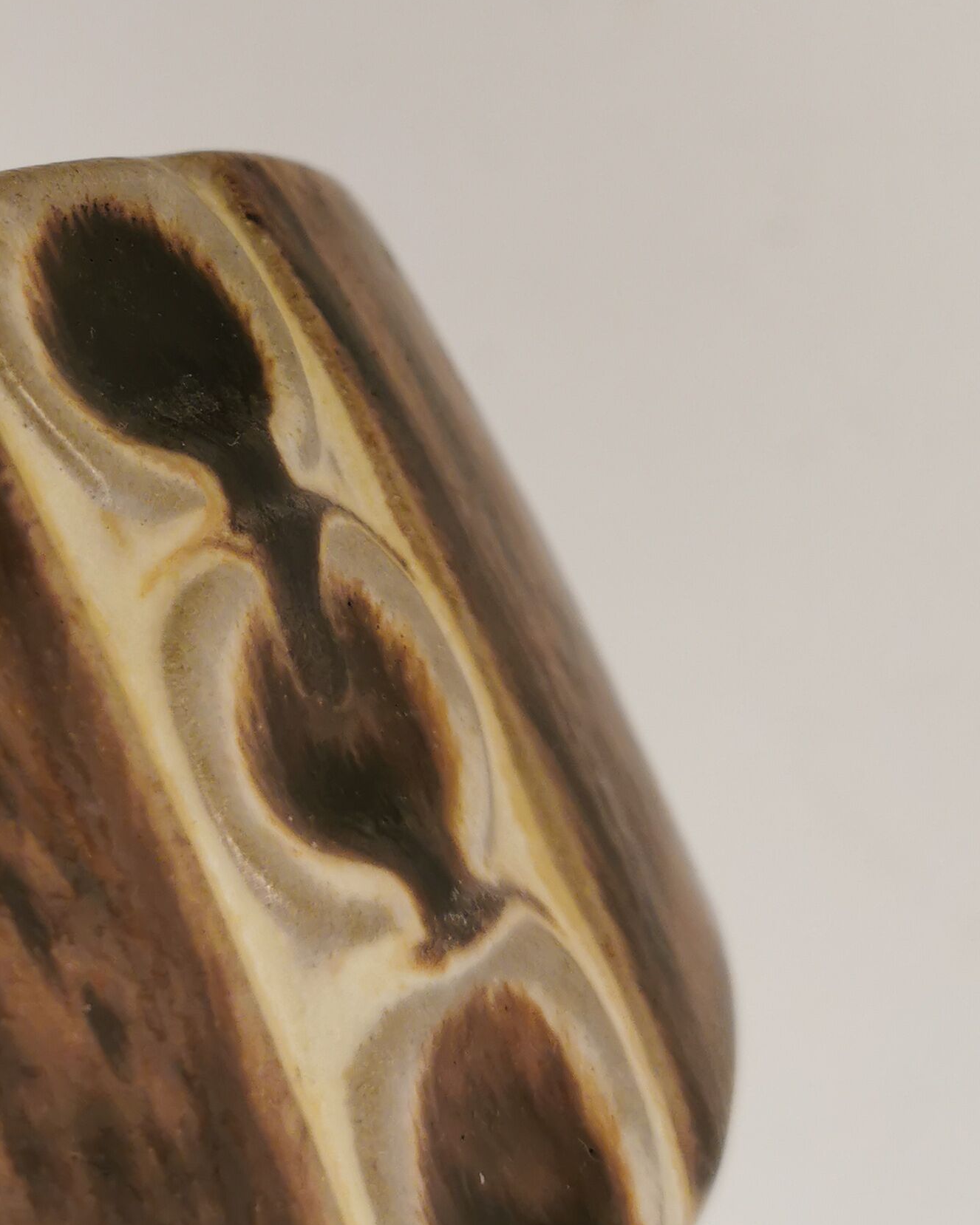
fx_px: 2103
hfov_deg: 25.6
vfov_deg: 31.8
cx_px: 158
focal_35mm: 58
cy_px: 276
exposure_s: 1/120
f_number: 1.6
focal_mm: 5.56
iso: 125
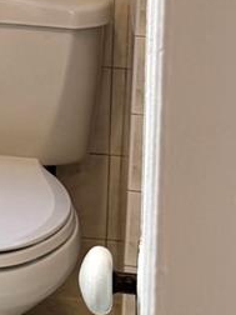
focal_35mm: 146
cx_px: -403
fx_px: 1327
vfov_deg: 13.1
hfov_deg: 8.8
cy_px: -95
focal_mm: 6.76
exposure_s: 1/120
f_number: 1.78
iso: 100
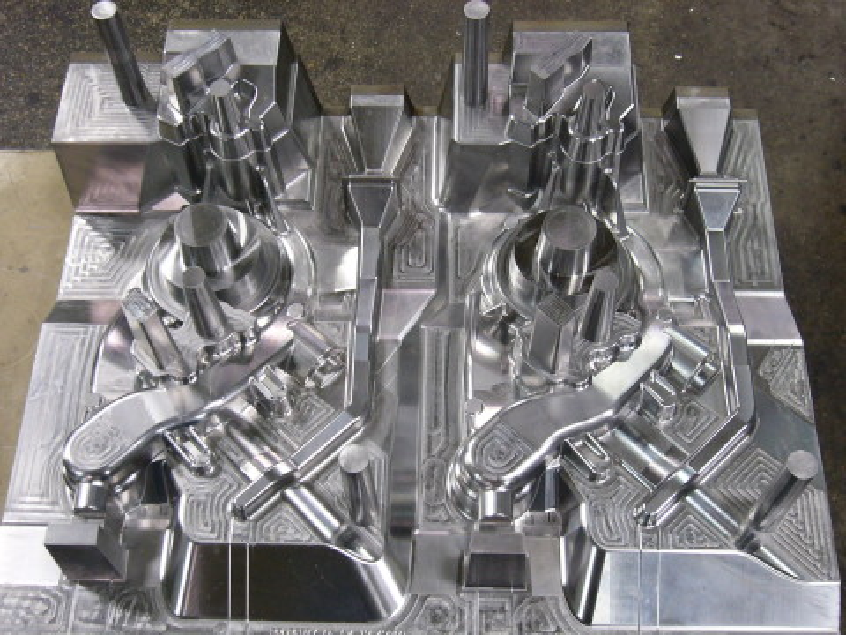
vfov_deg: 31.5
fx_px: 1124
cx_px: 423
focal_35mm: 46
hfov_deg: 41.2
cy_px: 318
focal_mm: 7.6
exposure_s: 1/20
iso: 200
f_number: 3.2
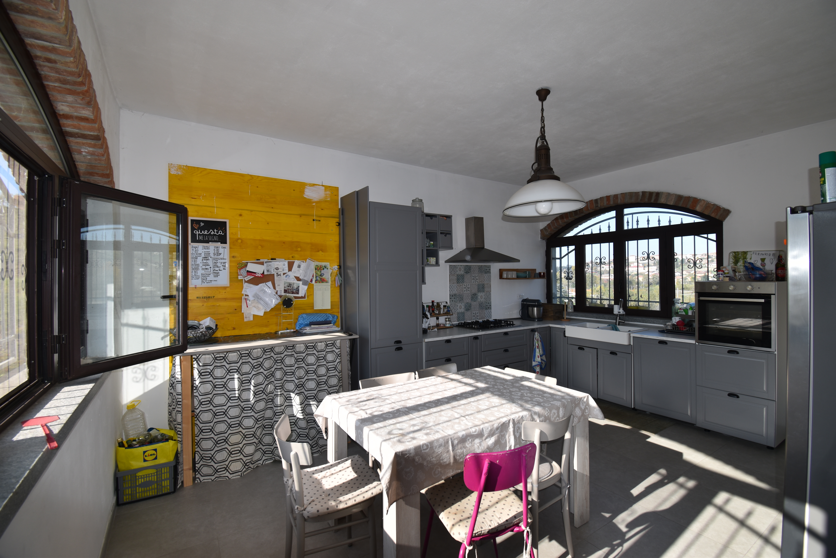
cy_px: 279
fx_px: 348
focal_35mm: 15
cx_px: 418
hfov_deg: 100.4
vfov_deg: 77.3
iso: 100
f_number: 6.3
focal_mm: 10
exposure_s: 1/160
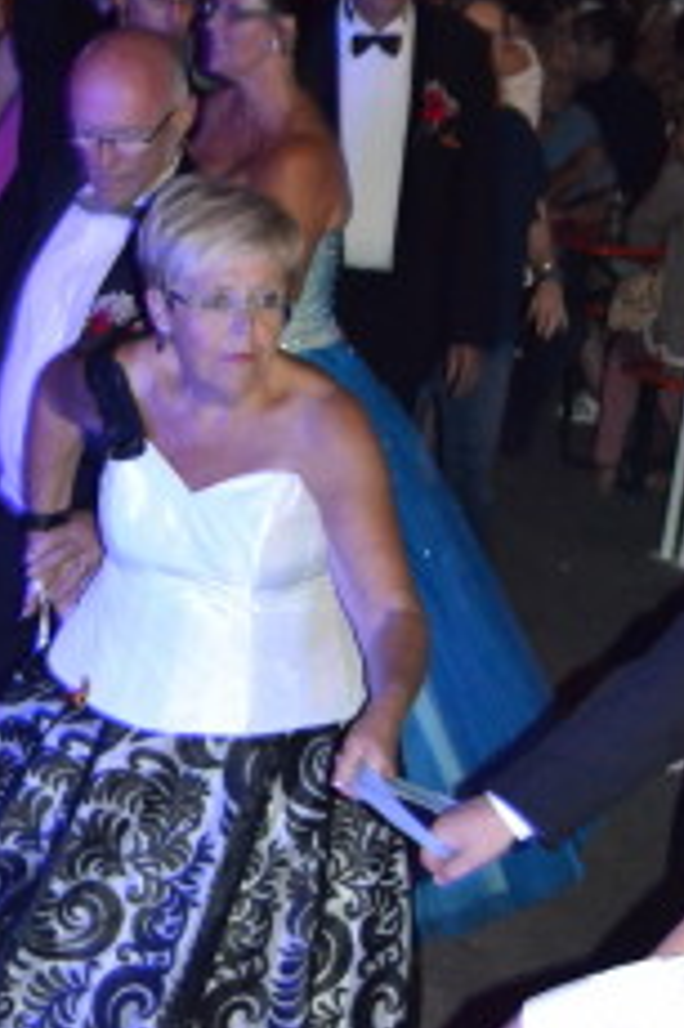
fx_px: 2683
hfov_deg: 14.4
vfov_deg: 21.2
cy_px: 934
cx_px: 85
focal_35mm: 94
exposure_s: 1/60
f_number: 4.2
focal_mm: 30
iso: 3200
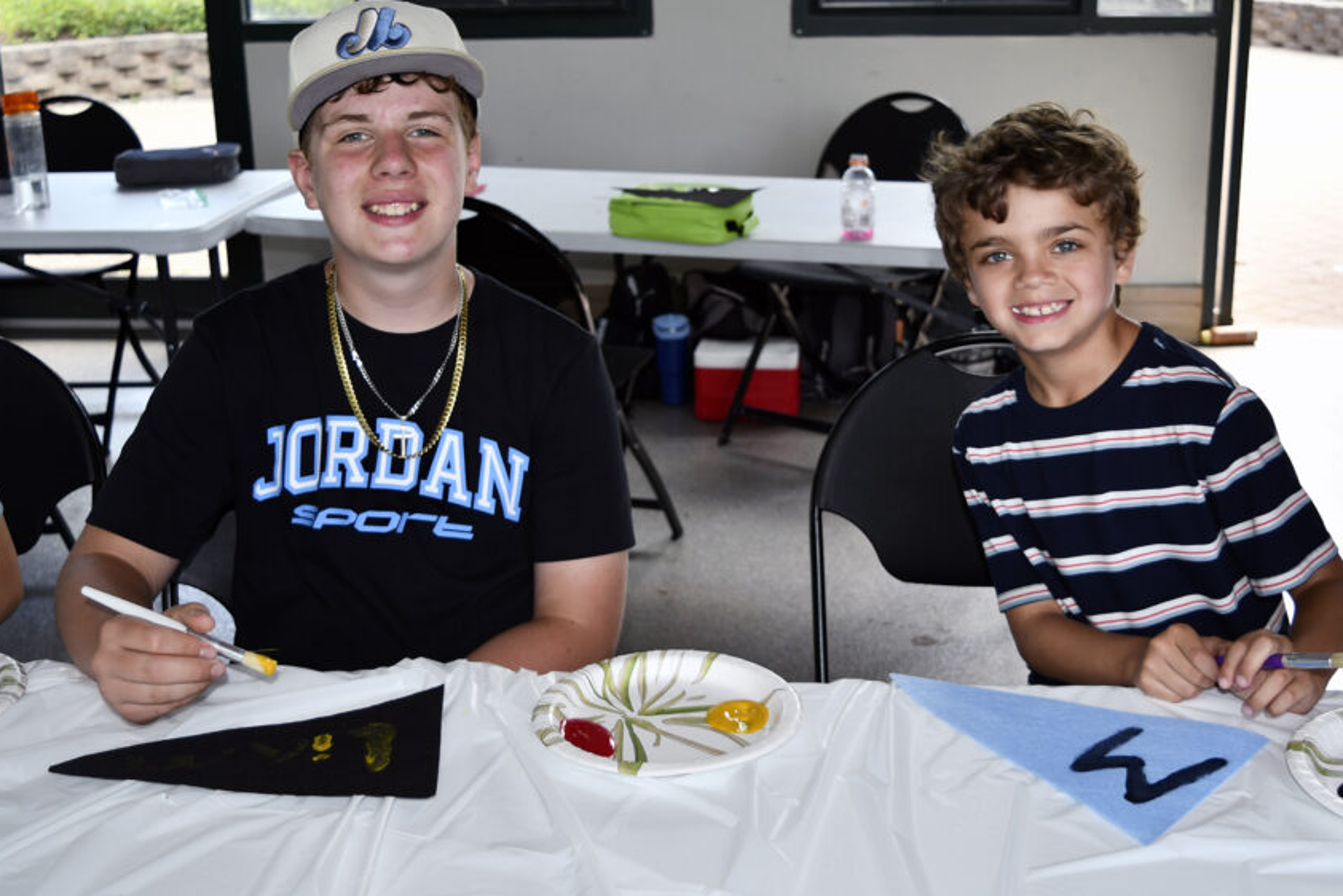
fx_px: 1679
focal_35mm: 45
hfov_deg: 43.5
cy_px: 361
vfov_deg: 29.8
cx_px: 745
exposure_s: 1/125
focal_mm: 25
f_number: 4
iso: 220
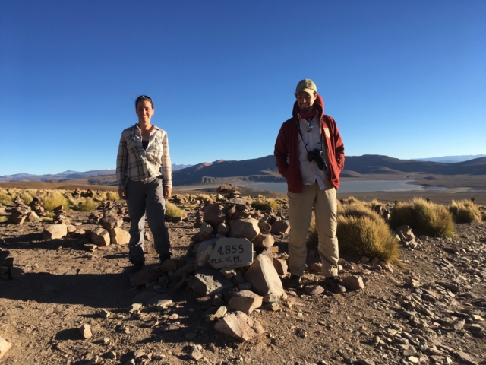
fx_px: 407
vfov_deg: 48.2
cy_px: 182
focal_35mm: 29
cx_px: 243
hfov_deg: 61.7
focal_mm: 4.15
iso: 25
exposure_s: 1/938
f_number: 2.2
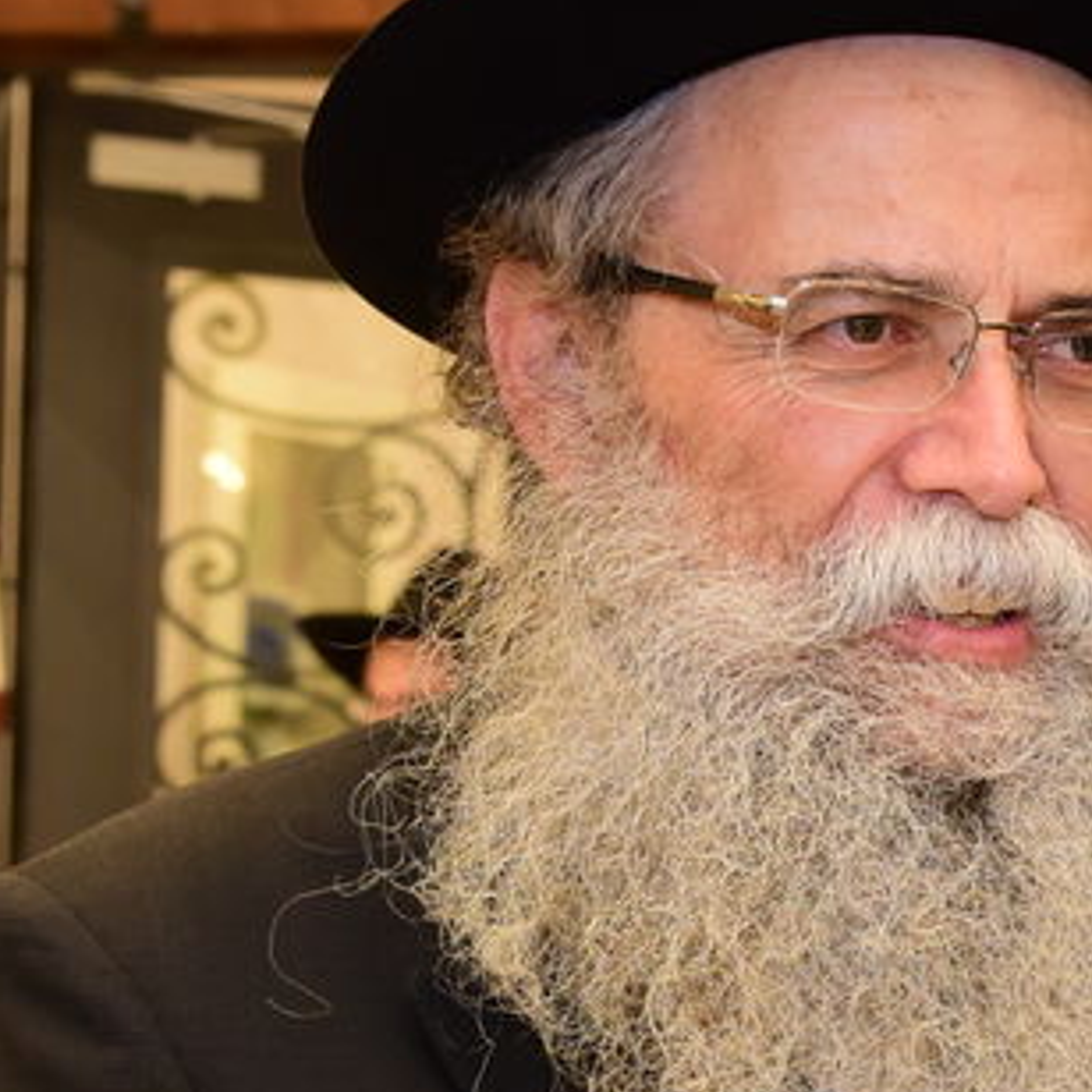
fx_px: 4961
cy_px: 1099
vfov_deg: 12.4
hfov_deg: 12.2
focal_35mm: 139
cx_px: 1365
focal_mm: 36
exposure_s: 1/100
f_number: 5.6
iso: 2000
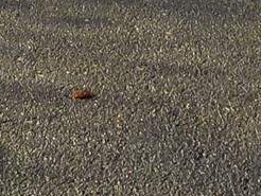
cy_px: -434
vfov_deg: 6.8
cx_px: 212
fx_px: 1472
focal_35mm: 195
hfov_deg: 10.1
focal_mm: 4.1
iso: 125
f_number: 3.3
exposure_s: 1/400
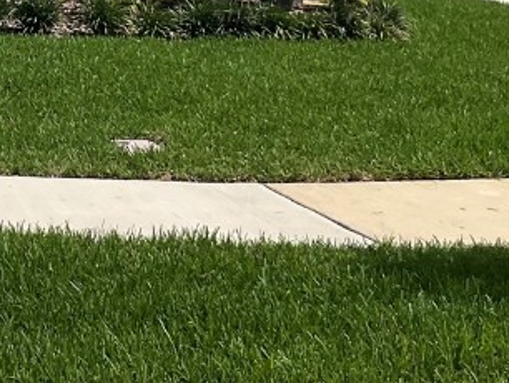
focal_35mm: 97
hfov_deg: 19.4
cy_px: 5
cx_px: -38
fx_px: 1427
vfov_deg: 15.0
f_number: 1.8
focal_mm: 3
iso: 20
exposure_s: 1/4065
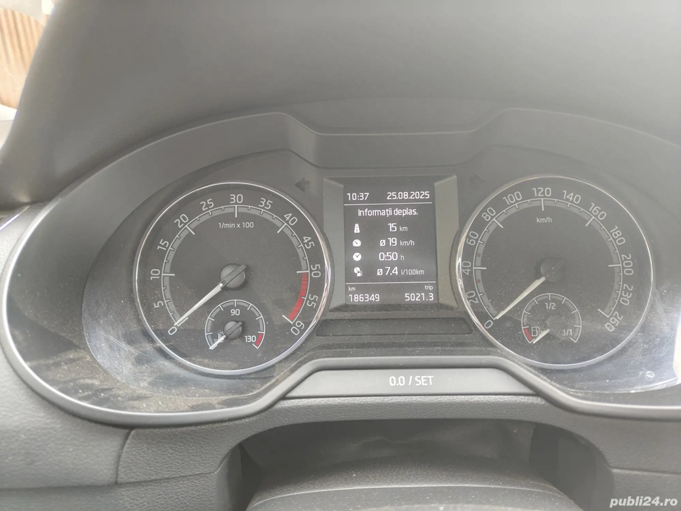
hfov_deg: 71.6
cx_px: 340
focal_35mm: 24
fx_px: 472
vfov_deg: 56.8
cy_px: 256
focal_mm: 5.59
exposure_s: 1/50
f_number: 1.8
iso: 200
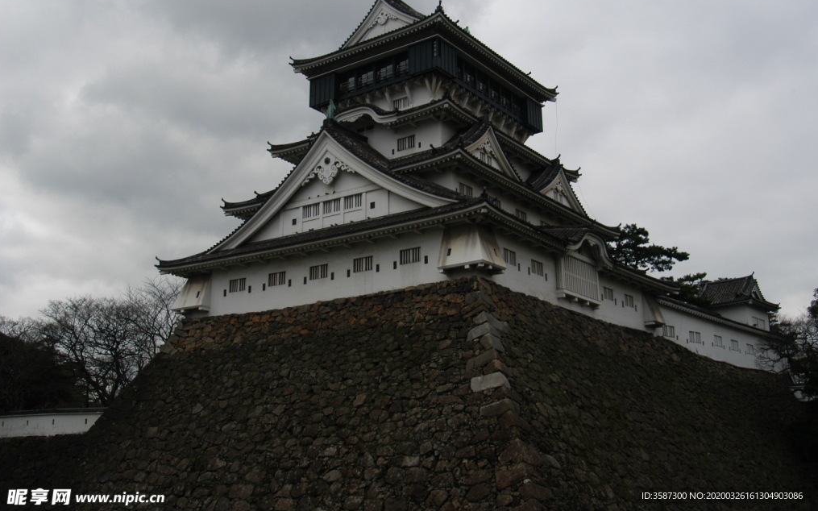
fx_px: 825
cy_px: 237
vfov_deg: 34.4
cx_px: 407
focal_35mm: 37
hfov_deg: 52.8
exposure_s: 1/180
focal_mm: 24
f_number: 7.1
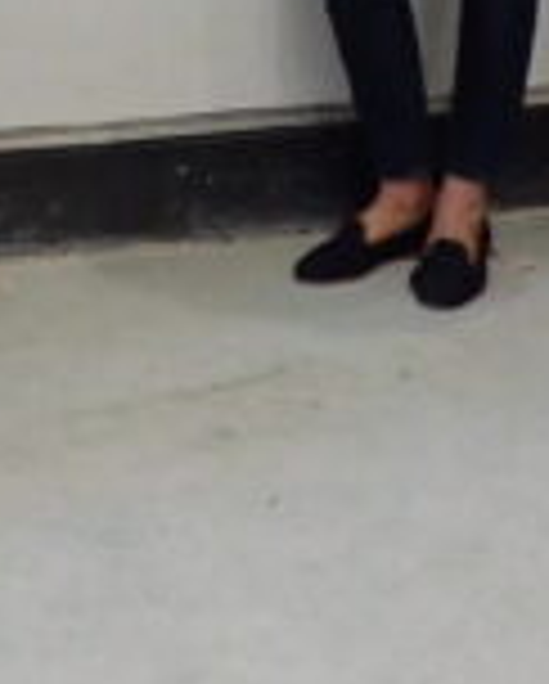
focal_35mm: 148
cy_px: -382
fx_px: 3000
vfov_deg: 12.3
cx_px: 68
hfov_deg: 10.4
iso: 640
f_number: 2.3
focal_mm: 5.4
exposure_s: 1/30
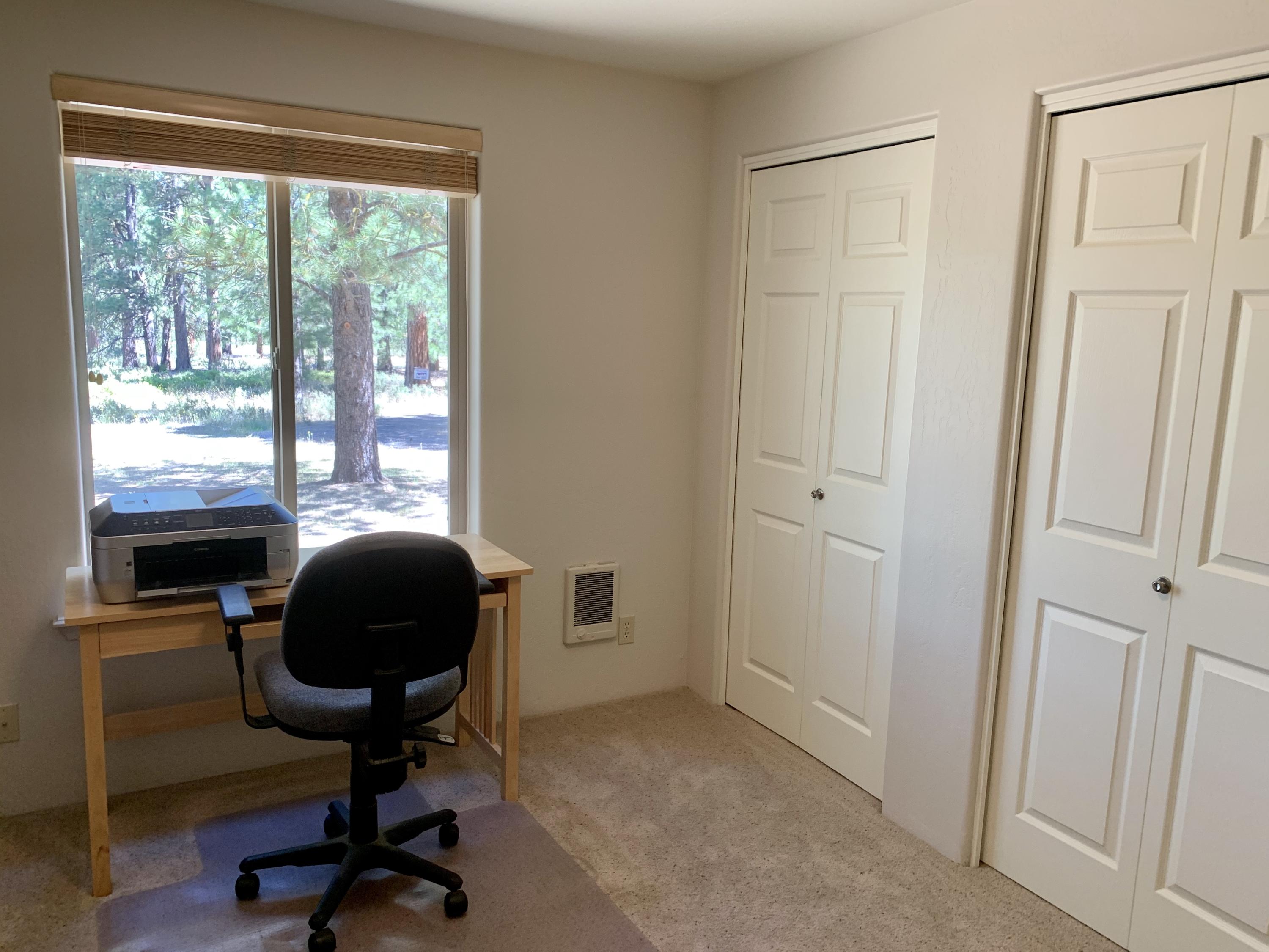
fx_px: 953
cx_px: 634
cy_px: 476
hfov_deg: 67.3
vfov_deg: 53.1
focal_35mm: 26
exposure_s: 1/60
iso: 64
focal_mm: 4.25
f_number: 1.8
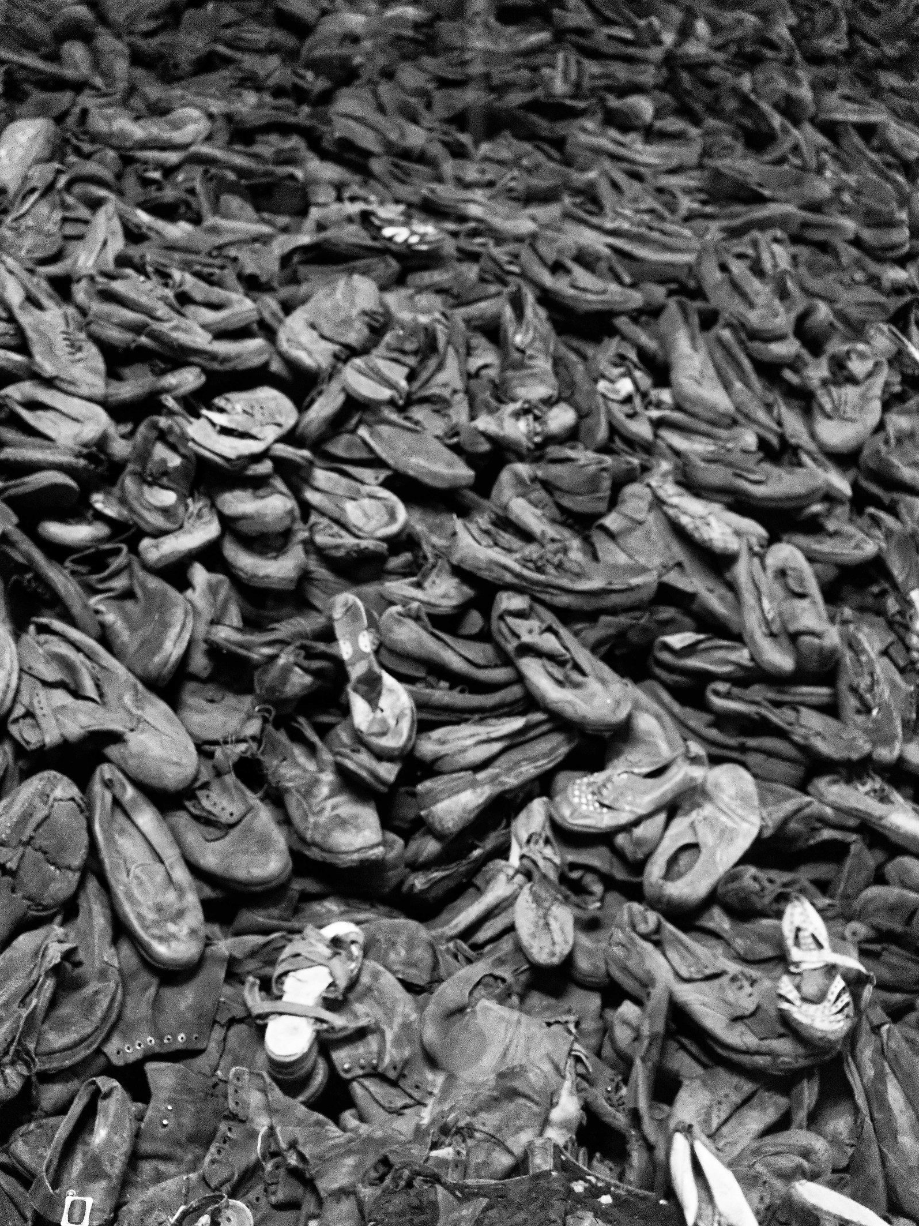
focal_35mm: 38
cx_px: 461
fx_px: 1345
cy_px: 635
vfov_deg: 49.0
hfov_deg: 37.7
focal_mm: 35
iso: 6400
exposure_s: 1/60
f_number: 4
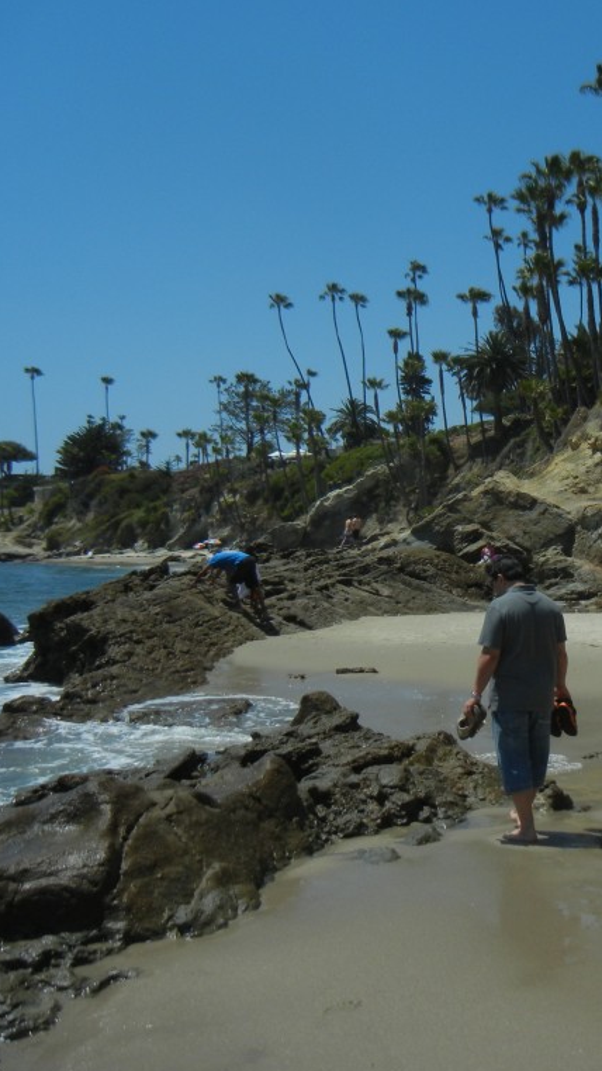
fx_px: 1249
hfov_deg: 26.1
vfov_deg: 46.4
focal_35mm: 44
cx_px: 558
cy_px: 538
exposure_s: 1/950
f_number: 7
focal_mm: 5.4
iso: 160
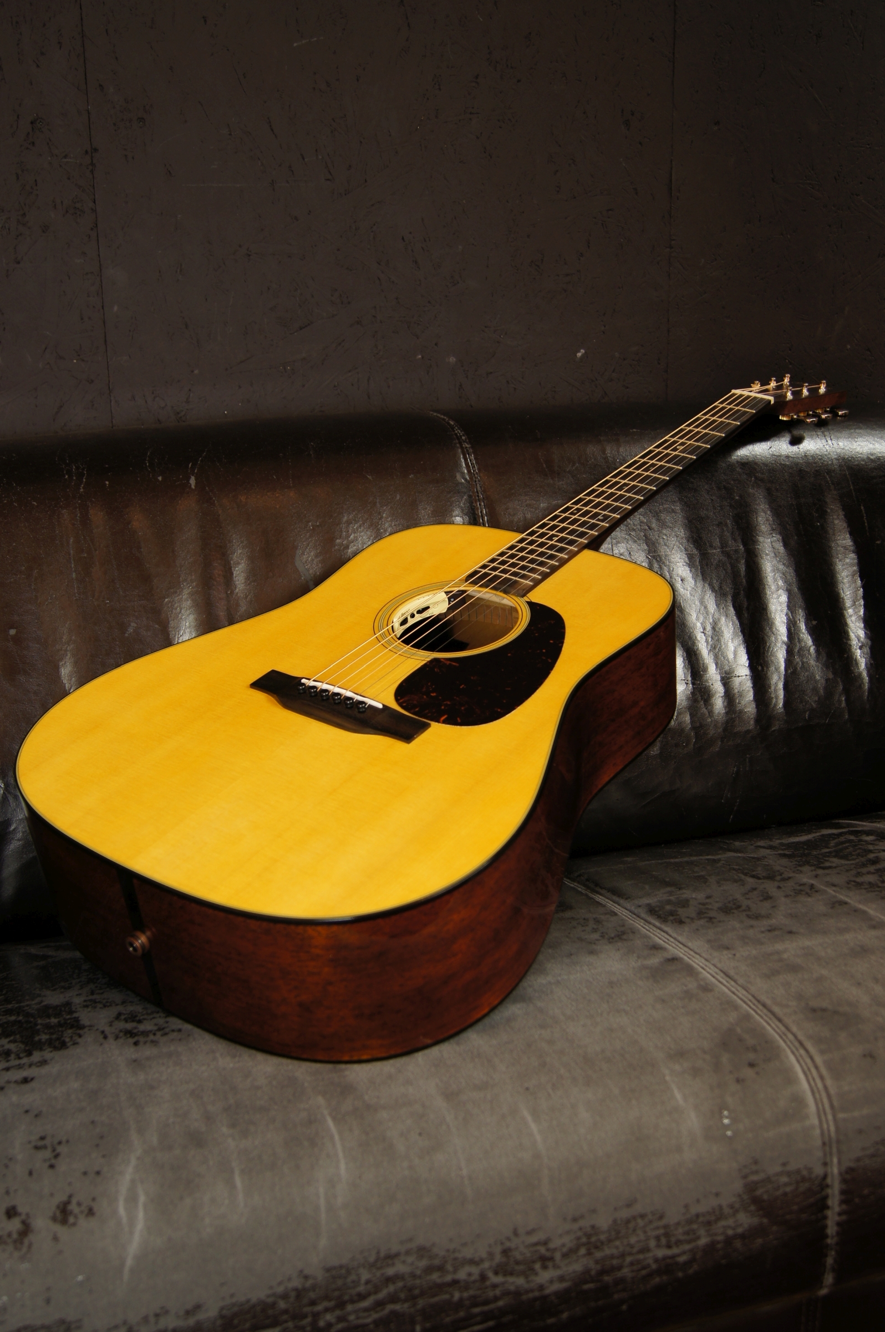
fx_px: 1441
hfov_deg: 34.2
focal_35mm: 39
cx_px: 442
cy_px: 666
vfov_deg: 49.6
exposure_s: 1/6
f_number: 4
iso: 100
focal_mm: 26
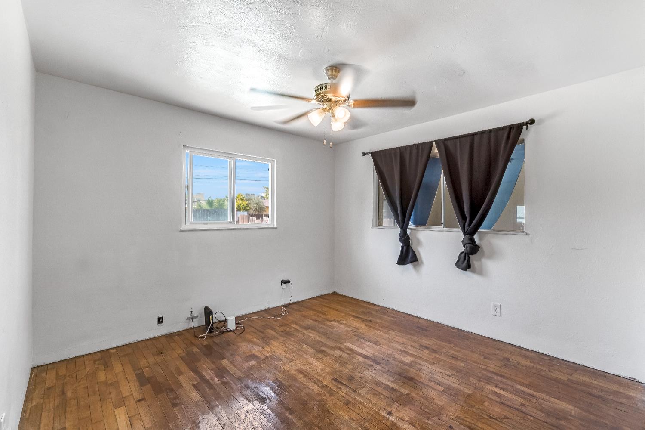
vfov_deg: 77.3
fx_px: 269
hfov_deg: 100.4
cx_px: 322
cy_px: 215
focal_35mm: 15
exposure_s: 1/30
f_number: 8
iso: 320
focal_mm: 10
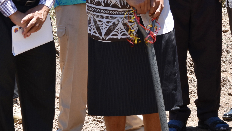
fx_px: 1294
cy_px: 25
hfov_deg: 10.2
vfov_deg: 5.8
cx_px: 86
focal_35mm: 210
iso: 200
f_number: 7.1
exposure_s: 1/320
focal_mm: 55
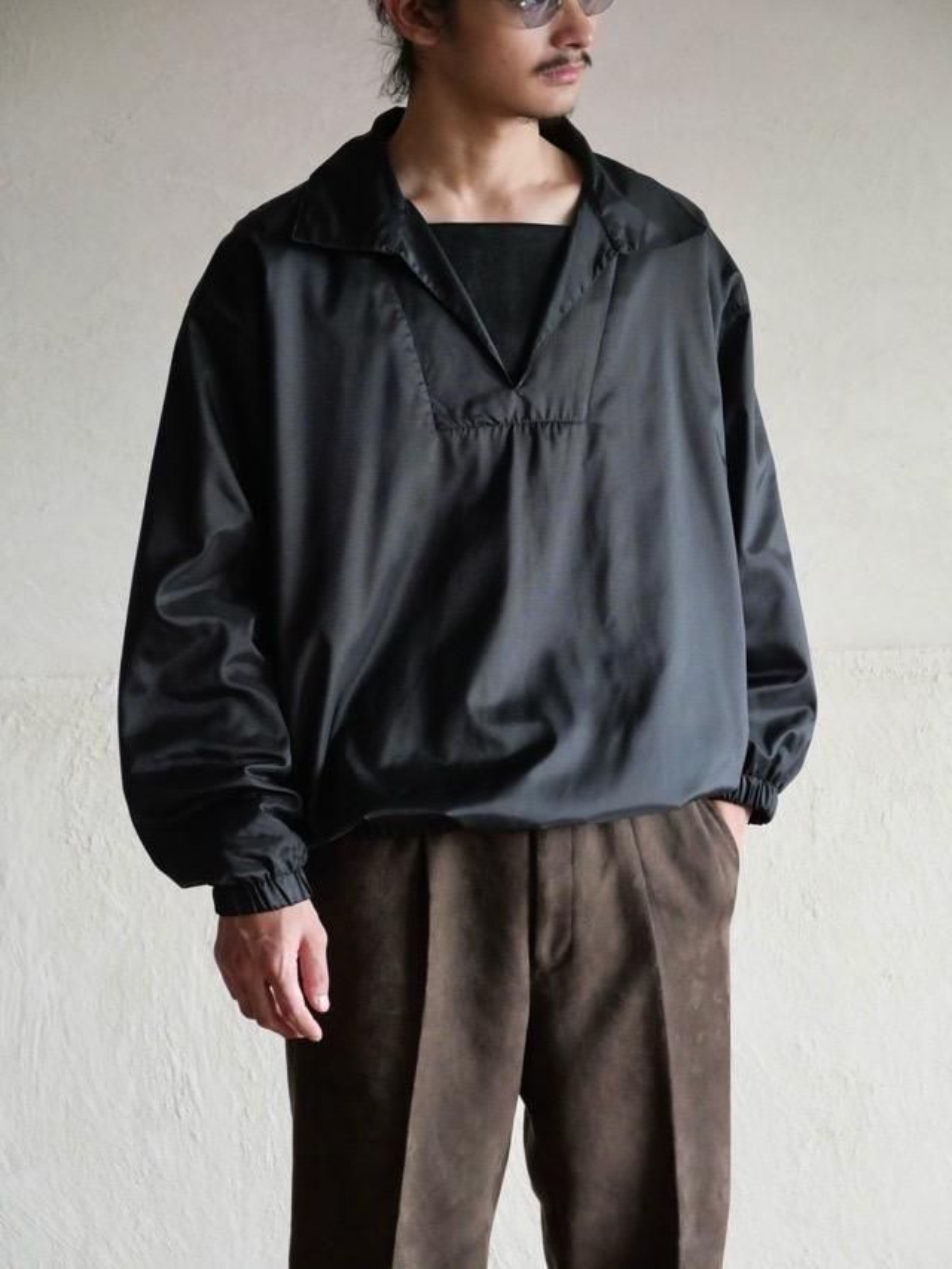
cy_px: 634
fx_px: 3813
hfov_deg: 14.2
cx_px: 476
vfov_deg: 18.9
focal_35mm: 104
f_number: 4
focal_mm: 52
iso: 3200
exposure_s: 1/30
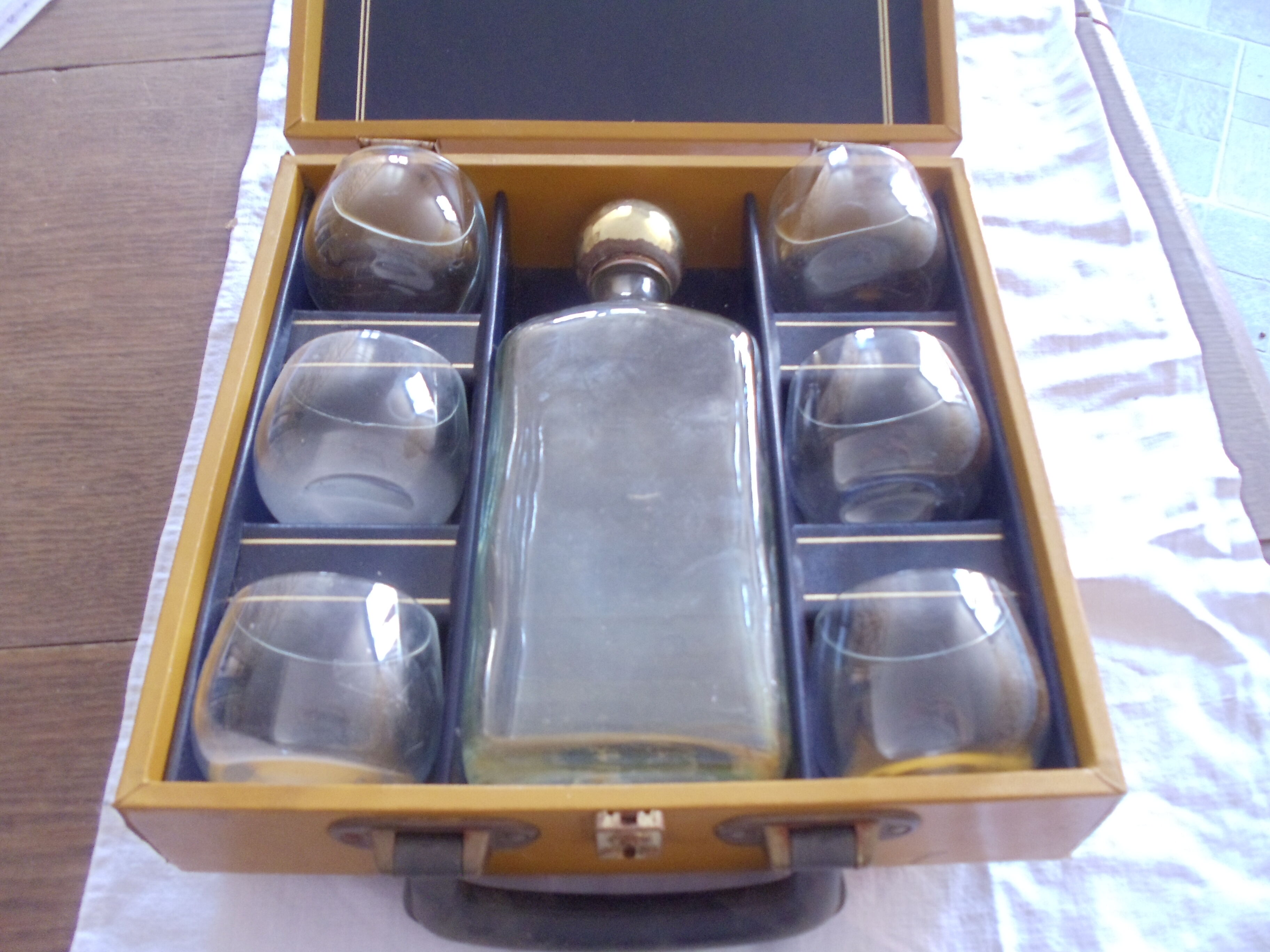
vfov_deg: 32.9
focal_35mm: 44
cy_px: 476
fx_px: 1614
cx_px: 635
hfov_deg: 42.9
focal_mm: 6
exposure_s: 1/8
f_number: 3.5
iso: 400
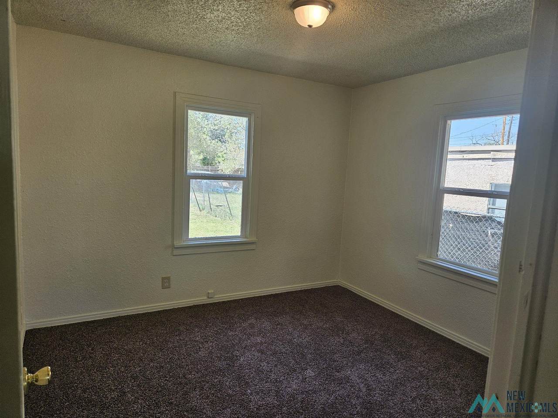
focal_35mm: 23
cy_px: 209
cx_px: 279
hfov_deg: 73.9
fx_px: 371
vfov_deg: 58.9
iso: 50
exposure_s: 1/120
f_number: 1.8
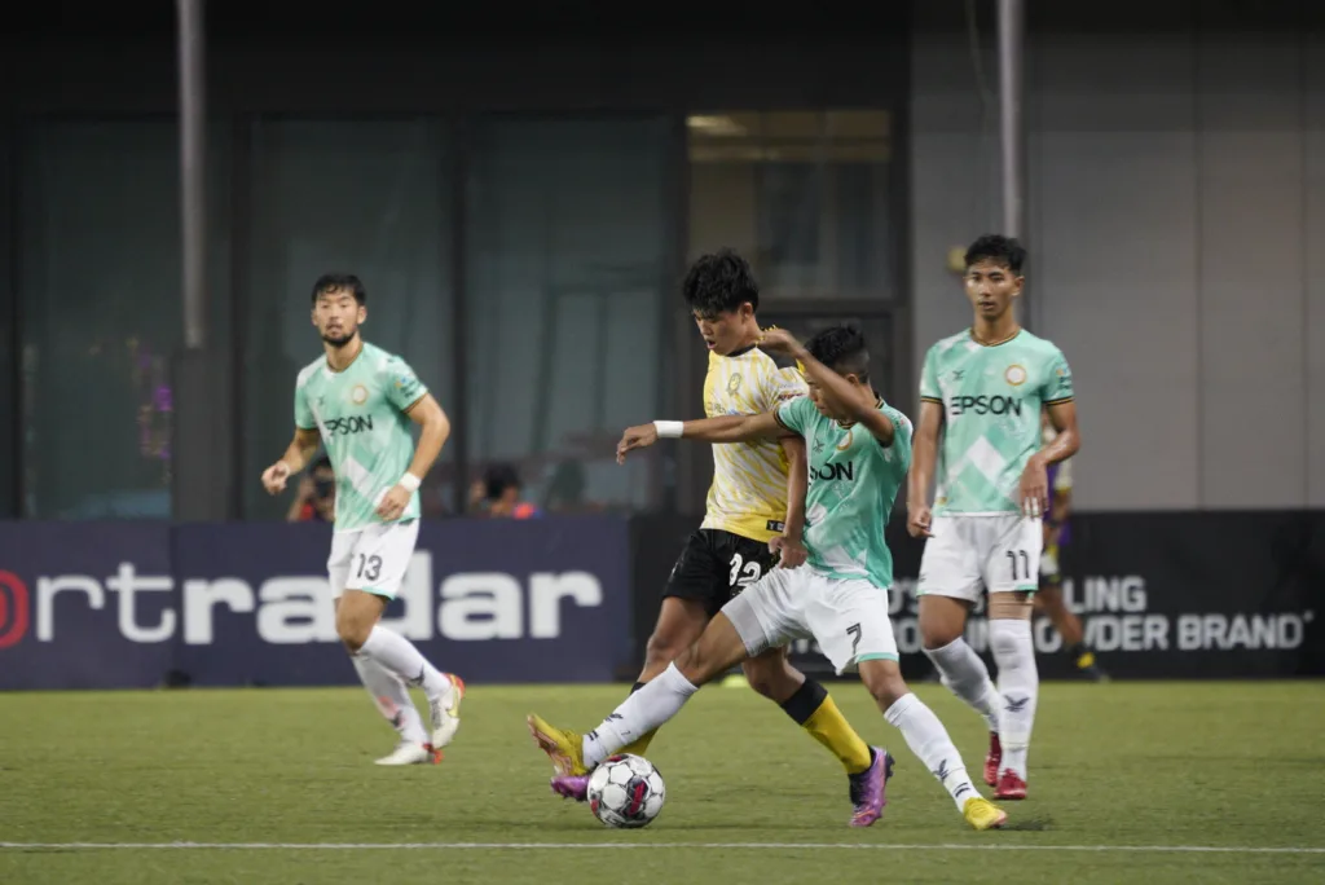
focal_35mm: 600
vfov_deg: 2.3
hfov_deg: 3.4
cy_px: 442
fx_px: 22095
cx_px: 662
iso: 2500
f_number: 5.6
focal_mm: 400
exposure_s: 1/200
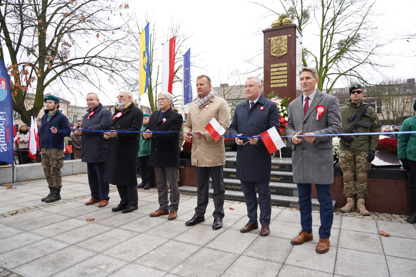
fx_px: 277
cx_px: 208
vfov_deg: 53.1
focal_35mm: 24
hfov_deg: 73.7
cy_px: 138
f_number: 4
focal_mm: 24
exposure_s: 1/100
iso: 200
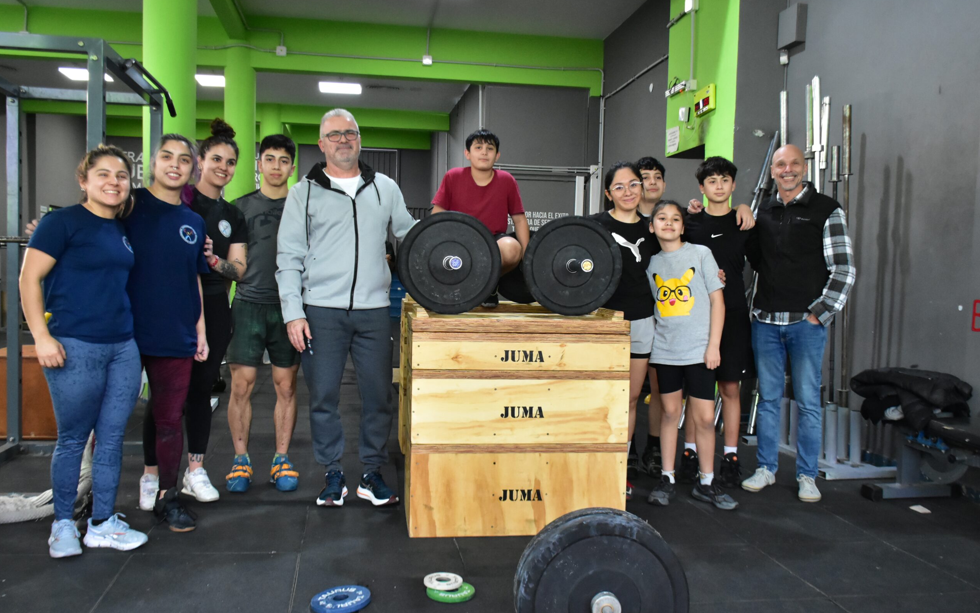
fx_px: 908
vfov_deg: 37.3
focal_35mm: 34
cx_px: 485
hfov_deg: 56.7
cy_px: 301
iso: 4000
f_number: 5.6
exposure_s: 1/125
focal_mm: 22
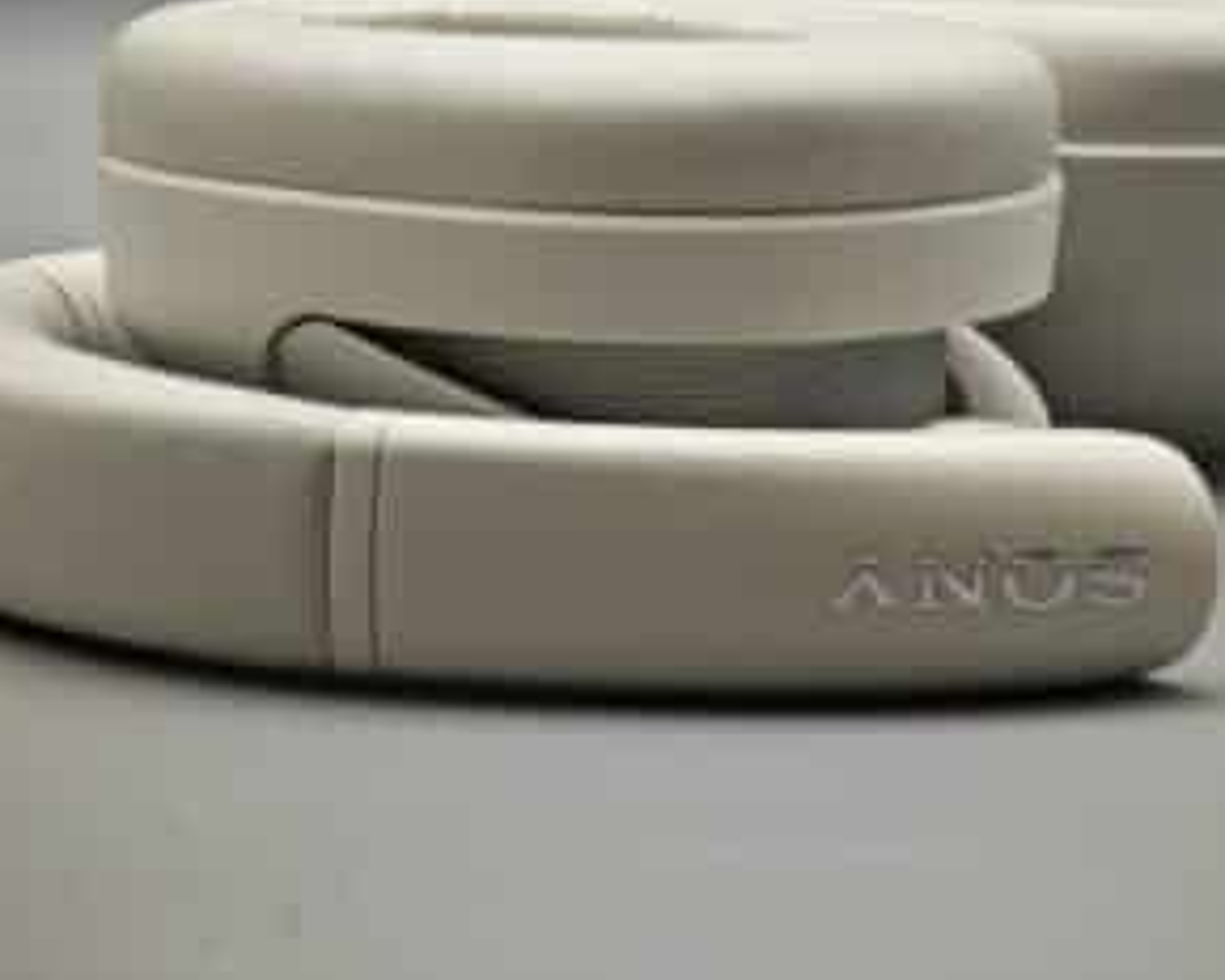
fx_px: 3588
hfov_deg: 19.3
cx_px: 788
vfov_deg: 15.5
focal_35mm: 99
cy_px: 473
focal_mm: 12.28
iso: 50
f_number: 1.8
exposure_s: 1/164
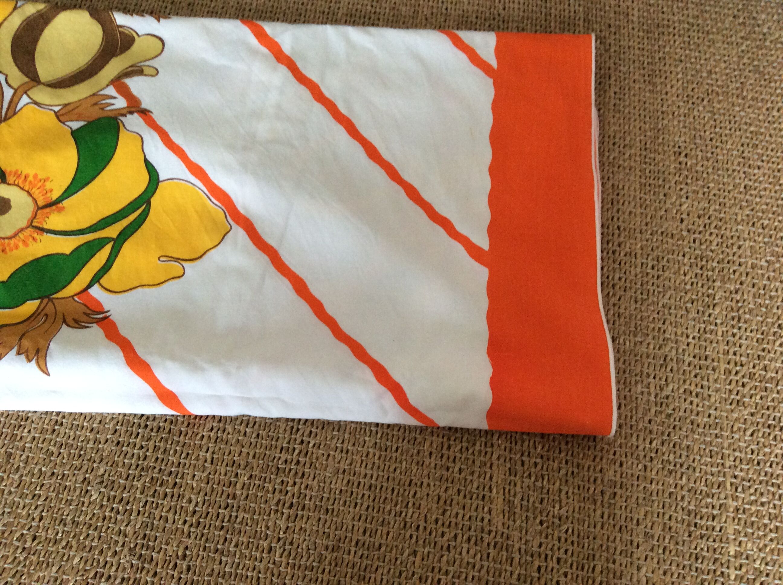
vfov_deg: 44.1
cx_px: 392
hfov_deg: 56.9
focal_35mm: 32
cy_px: 292
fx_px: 723
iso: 200
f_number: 2.4
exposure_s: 1/25
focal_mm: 3.3
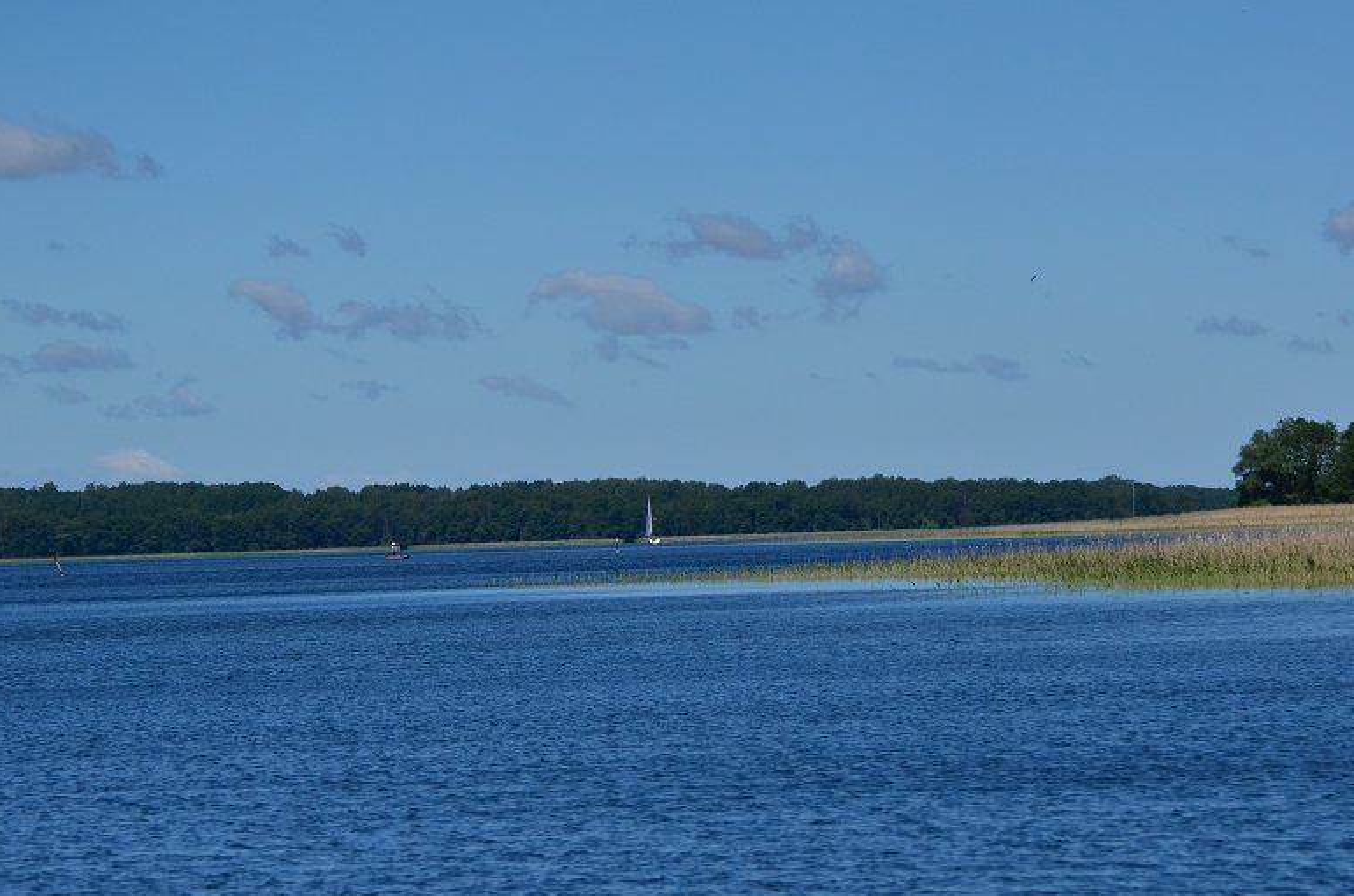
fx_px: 6716
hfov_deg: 11.5
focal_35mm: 179
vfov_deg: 7.6
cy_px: 371
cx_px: 841
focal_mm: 92
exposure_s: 1/8000
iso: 400
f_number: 4.5
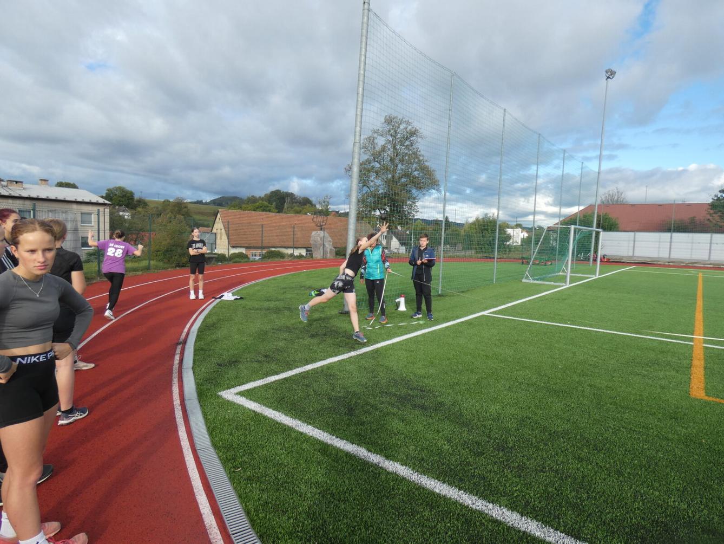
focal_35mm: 20
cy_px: 272
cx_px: 362
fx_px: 418
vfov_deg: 66.0
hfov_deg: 81.7
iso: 80
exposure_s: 1/640
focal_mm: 3.6
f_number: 2.8
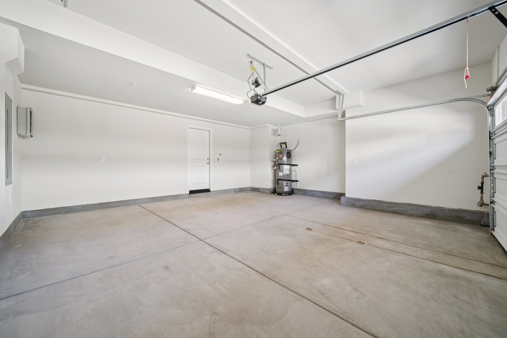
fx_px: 183
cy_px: 169
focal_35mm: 13
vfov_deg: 85.4
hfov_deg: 108.3
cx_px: 254
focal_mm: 13
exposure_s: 1/13
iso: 400
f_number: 8
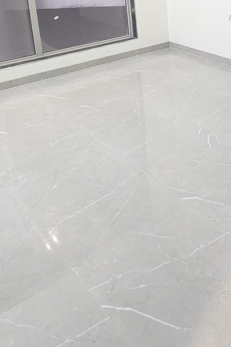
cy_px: 35
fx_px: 404
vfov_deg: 42.6
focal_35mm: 42
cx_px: 250
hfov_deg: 29.0
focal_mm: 2.35
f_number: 2.2
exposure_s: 1/50
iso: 832
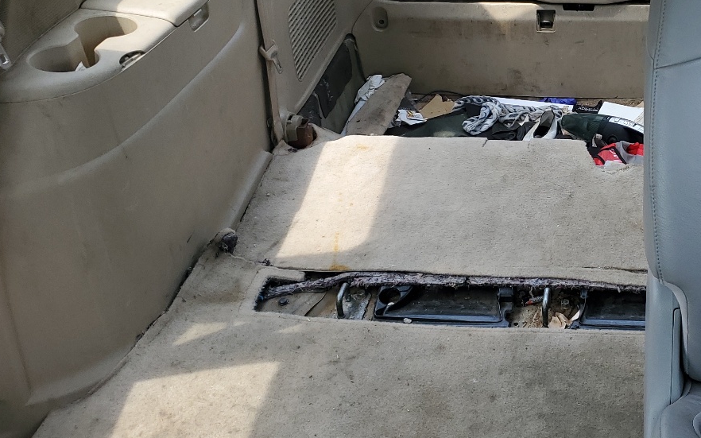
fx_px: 955
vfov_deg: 25.5
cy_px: 99
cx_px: 575
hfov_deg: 38.6
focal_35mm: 50
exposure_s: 1/132
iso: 50
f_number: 1.5
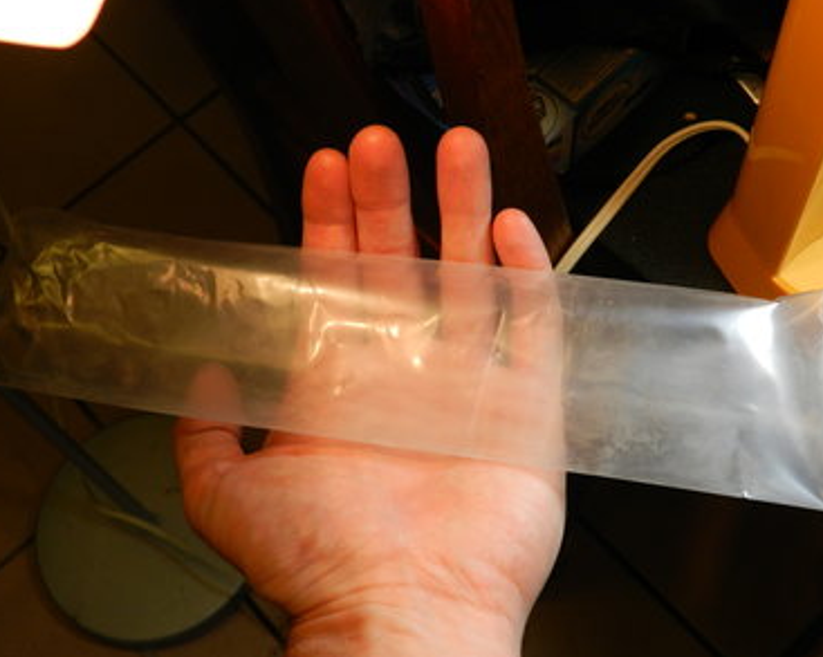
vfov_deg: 30.8
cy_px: 327
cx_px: 417
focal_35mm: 49
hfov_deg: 38.1
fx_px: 1193
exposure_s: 1/30
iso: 280
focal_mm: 8.1
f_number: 4.2
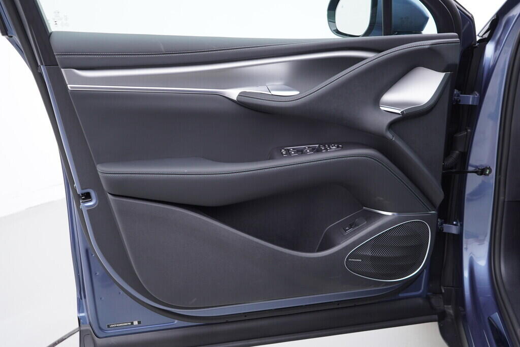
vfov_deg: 36.9
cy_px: 174
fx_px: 520
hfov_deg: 53.1
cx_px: 260
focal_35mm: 36
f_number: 2.8
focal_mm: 24
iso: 125
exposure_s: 1/40
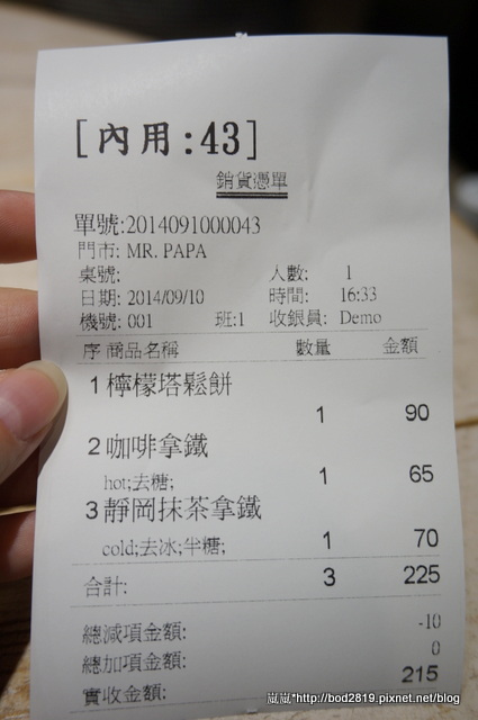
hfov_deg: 35.4
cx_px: 239
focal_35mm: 38
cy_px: 360
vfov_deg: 51.3
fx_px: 749
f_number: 4.5
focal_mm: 25
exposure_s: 1/60
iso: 250
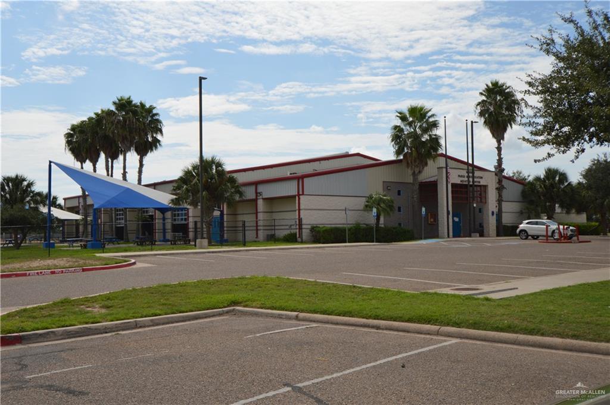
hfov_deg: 53.2
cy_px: 202
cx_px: 305
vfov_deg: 36.8
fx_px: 609
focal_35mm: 36
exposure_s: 1/200
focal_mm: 24
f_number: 11
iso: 100
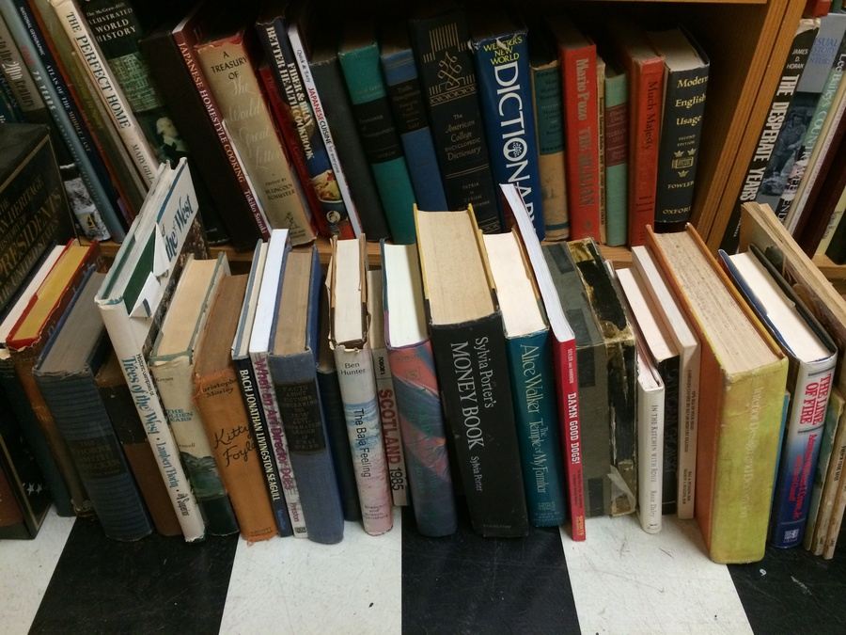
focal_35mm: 30
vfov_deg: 46.8
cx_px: 423
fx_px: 733
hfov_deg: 60.0
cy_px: 318
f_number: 2.2
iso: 320
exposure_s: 1/30
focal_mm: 4.12
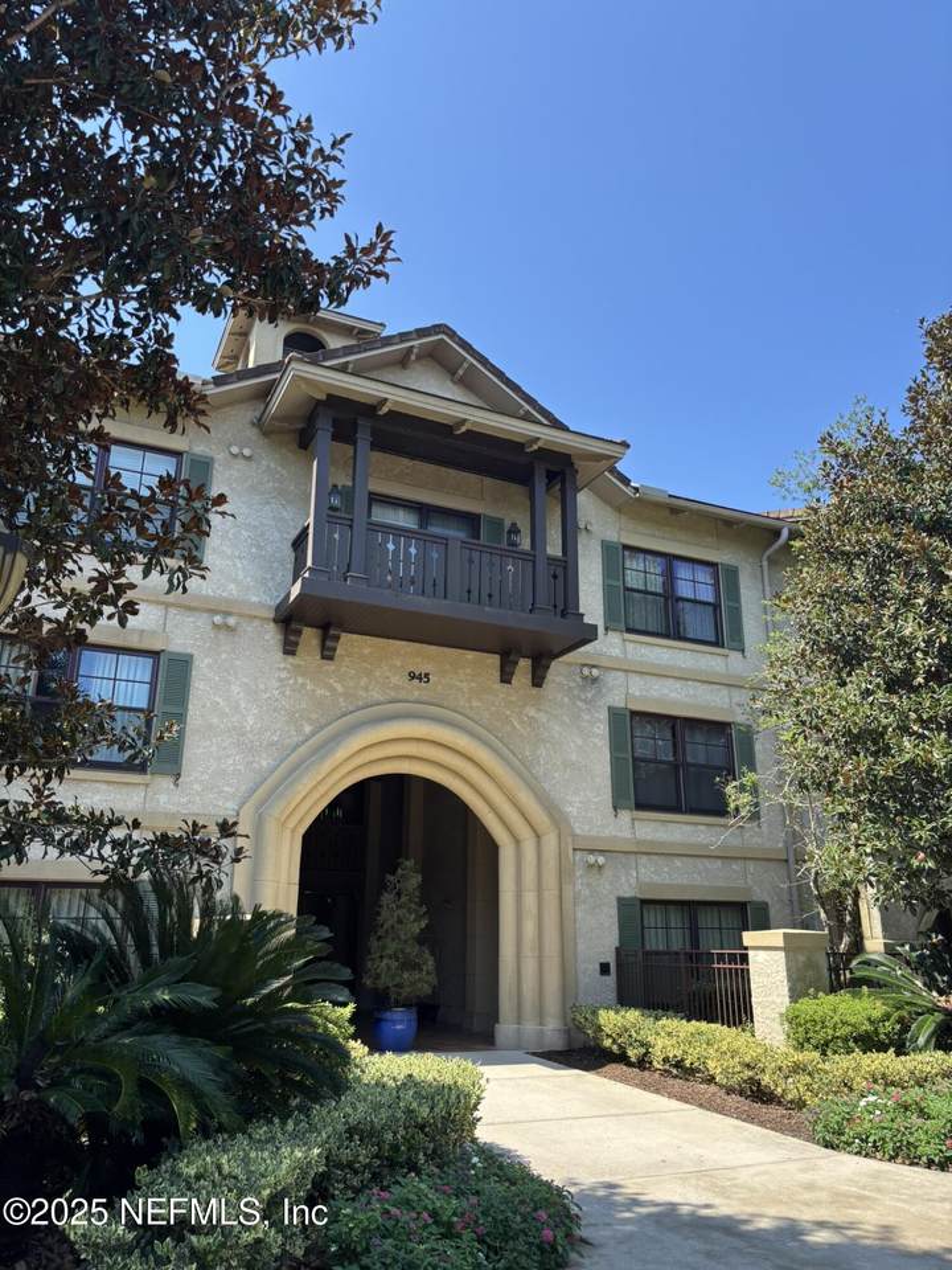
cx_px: 476
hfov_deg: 53.1
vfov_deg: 67.3
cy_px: 635
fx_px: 953
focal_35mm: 26
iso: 50
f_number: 1.6
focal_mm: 5.96
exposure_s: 1/1152
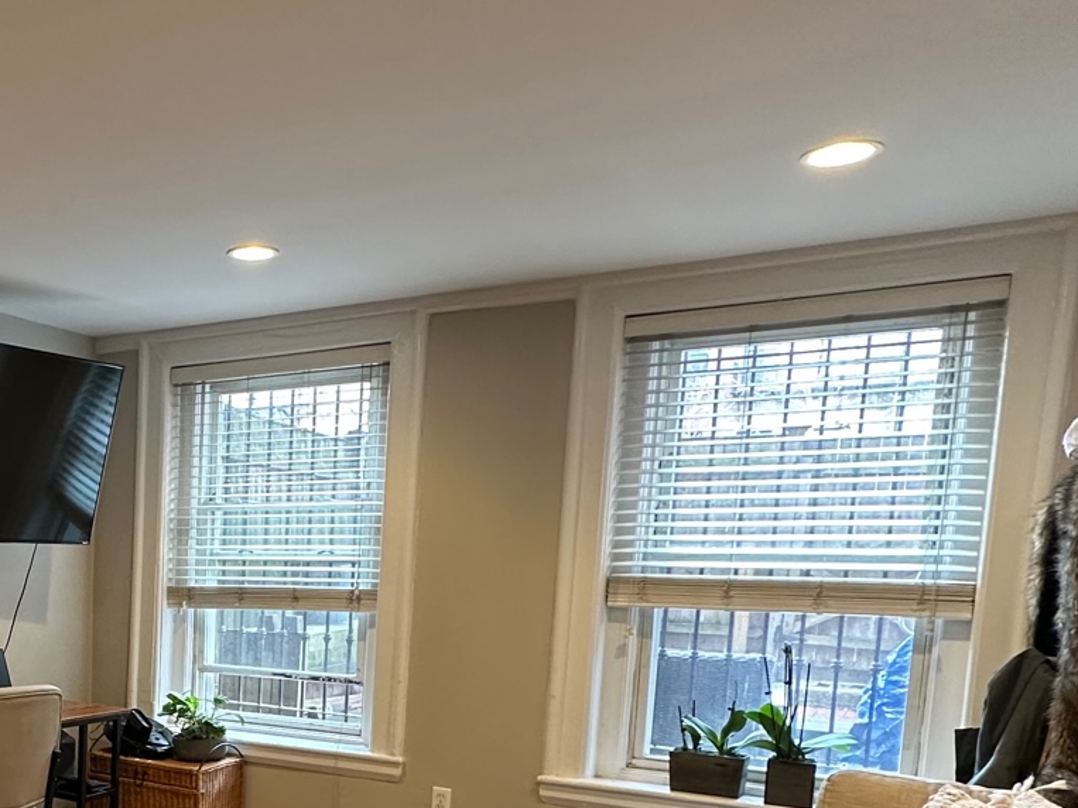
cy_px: 685
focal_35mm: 37
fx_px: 1152
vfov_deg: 36.8
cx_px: 59
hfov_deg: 44.4
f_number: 2.2
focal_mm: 2.22
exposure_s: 1/60
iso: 200
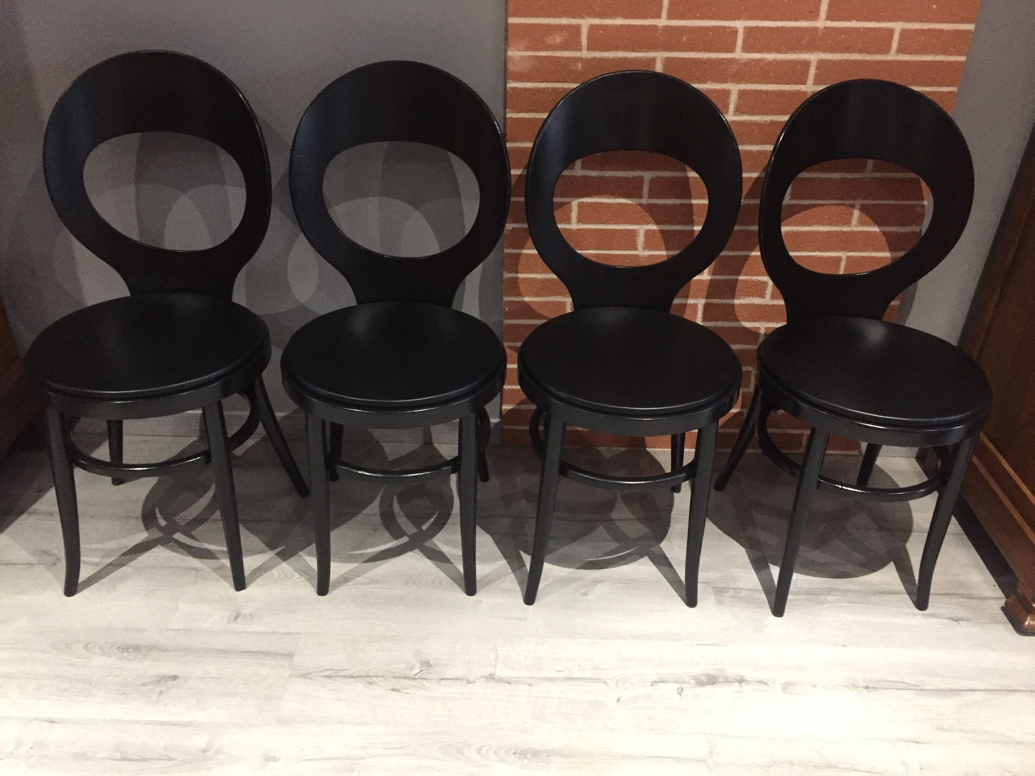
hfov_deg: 61.7
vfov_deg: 48.2
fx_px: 867
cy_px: 388
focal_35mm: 29
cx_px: 518
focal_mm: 4.15
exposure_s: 1/17
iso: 320
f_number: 2.2
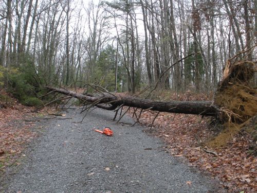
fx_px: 327
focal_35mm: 44
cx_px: 128
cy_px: 96
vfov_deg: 32.9
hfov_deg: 42.9
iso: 277
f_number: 4
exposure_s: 1/56.1
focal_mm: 7.7
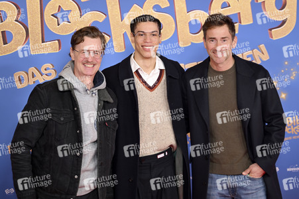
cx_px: 150
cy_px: 100
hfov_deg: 30.1
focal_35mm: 67
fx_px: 556
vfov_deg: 20.3
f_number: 2.8
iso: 200
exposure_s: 1/200
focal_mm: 67
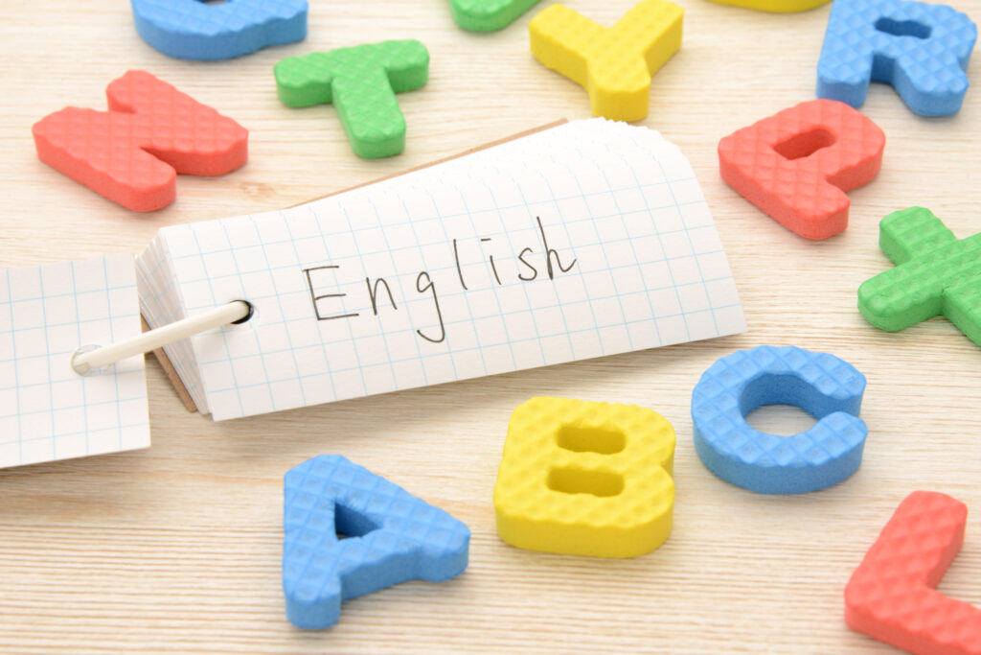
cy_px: 328
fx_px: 3679
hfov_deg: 15.2
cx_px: 490
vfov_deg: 10.2
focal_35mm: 135
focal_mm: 135
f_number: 25
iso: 200
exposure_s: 1/60
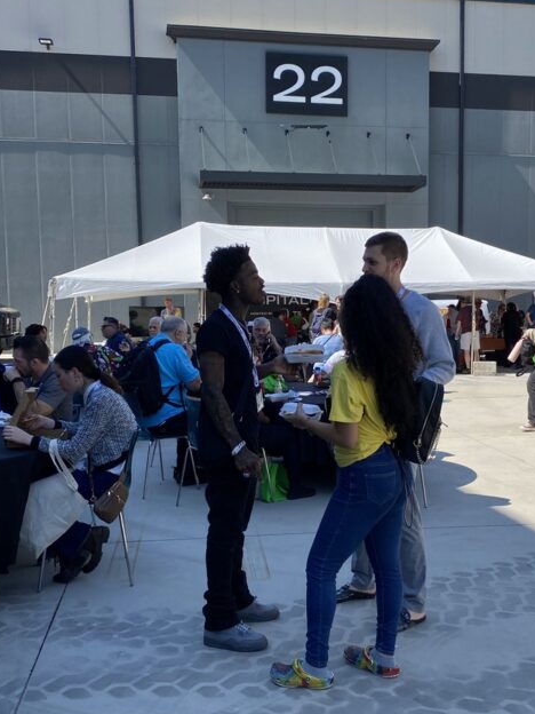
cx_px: 330
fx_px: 824
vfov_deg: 46.7
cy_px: 394
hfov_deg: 35.8
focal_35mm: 40
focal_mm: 4.25
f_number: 1.8
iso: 32
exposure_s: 1/1585
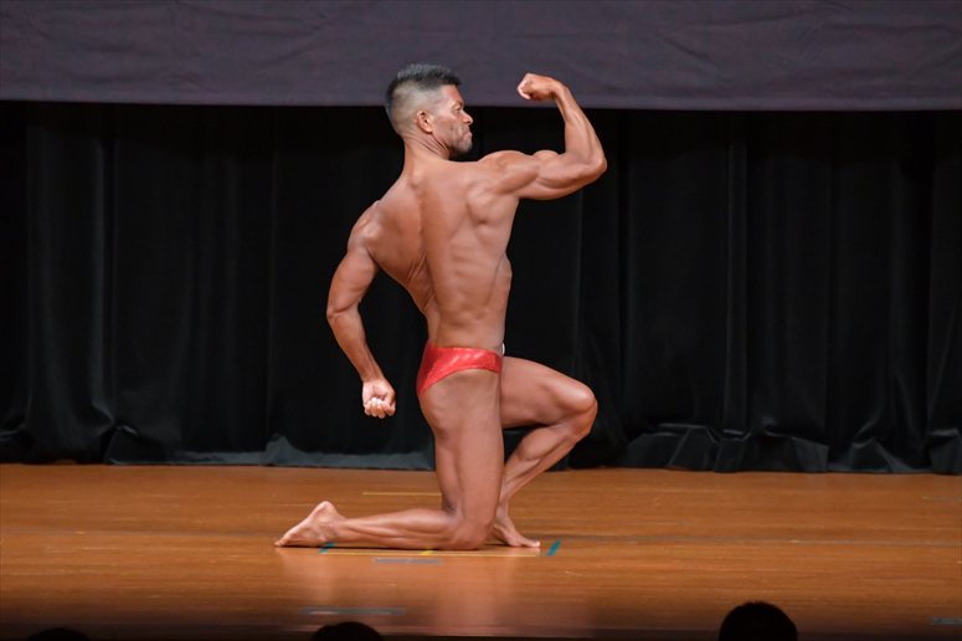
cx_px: 481
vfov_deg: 4.4
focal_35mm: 315
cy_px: 320
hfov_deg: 6.5
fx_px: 8414
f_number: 5.6
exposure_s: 1/400
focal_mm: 210
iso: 5000
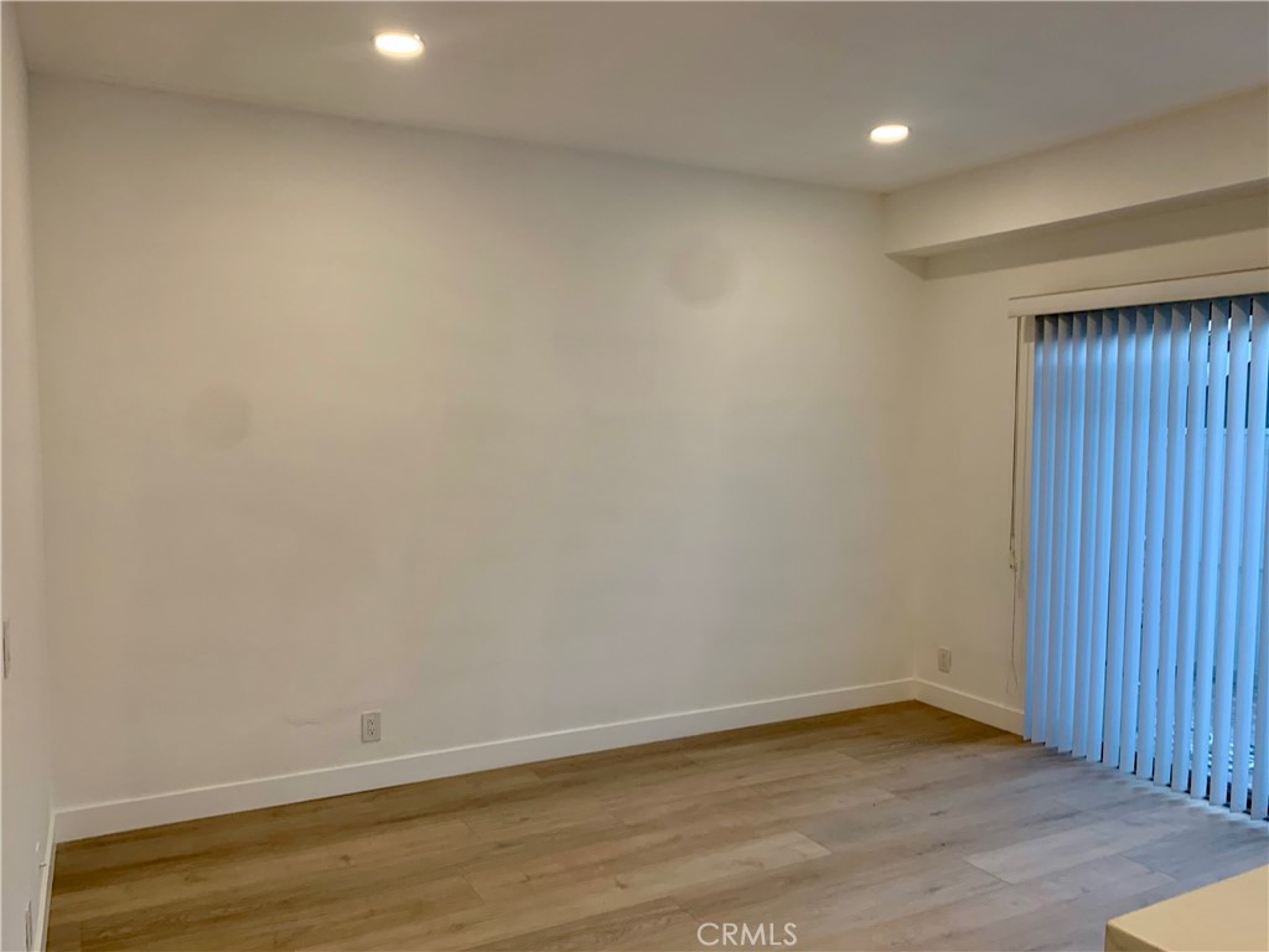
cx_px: 634
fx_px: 953
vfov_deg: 53.1
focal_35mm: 26
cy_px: 476
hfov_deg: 67.3
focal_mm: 4.25
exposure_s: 1/121
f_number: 1.8
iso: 64
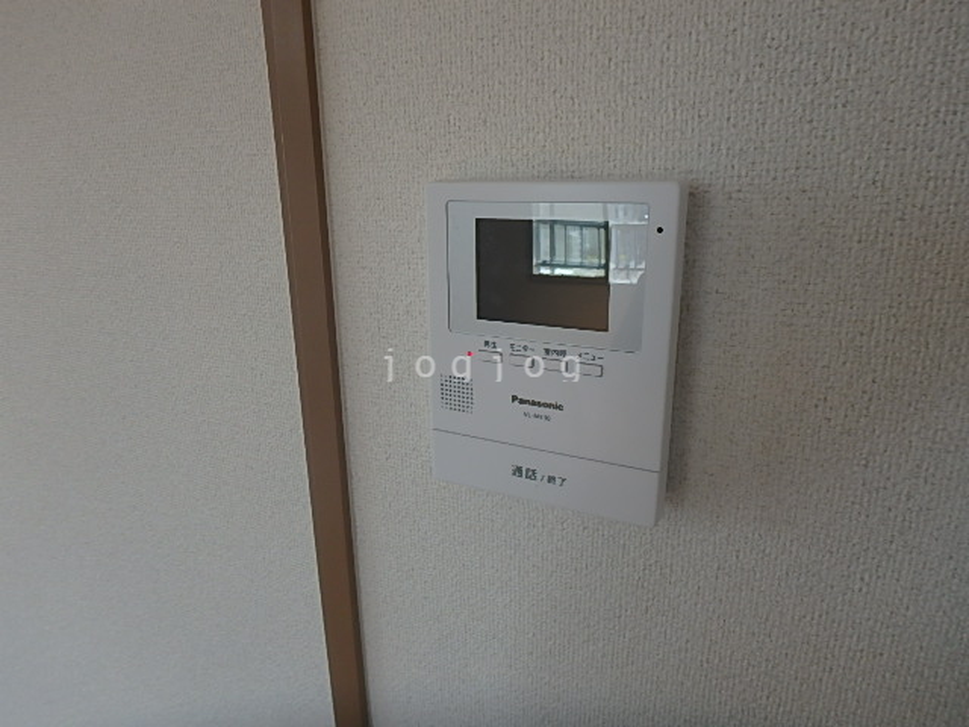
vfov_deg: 63.4
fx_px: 588
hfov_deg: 79.0
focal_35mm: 21
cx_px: 484
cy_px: 364
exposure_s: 1/80
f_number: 3.5
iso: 125
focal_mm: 3.7
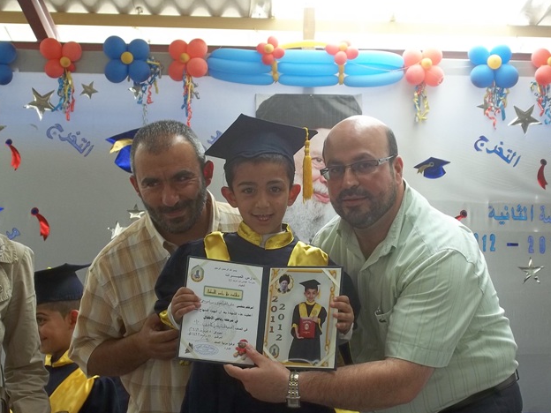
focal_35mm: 59
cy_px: 239
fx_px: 939
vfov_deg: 24.8
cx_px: 294
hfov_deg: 32.7
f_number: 3.5
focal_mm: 8.2
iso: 64
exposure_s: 1/80
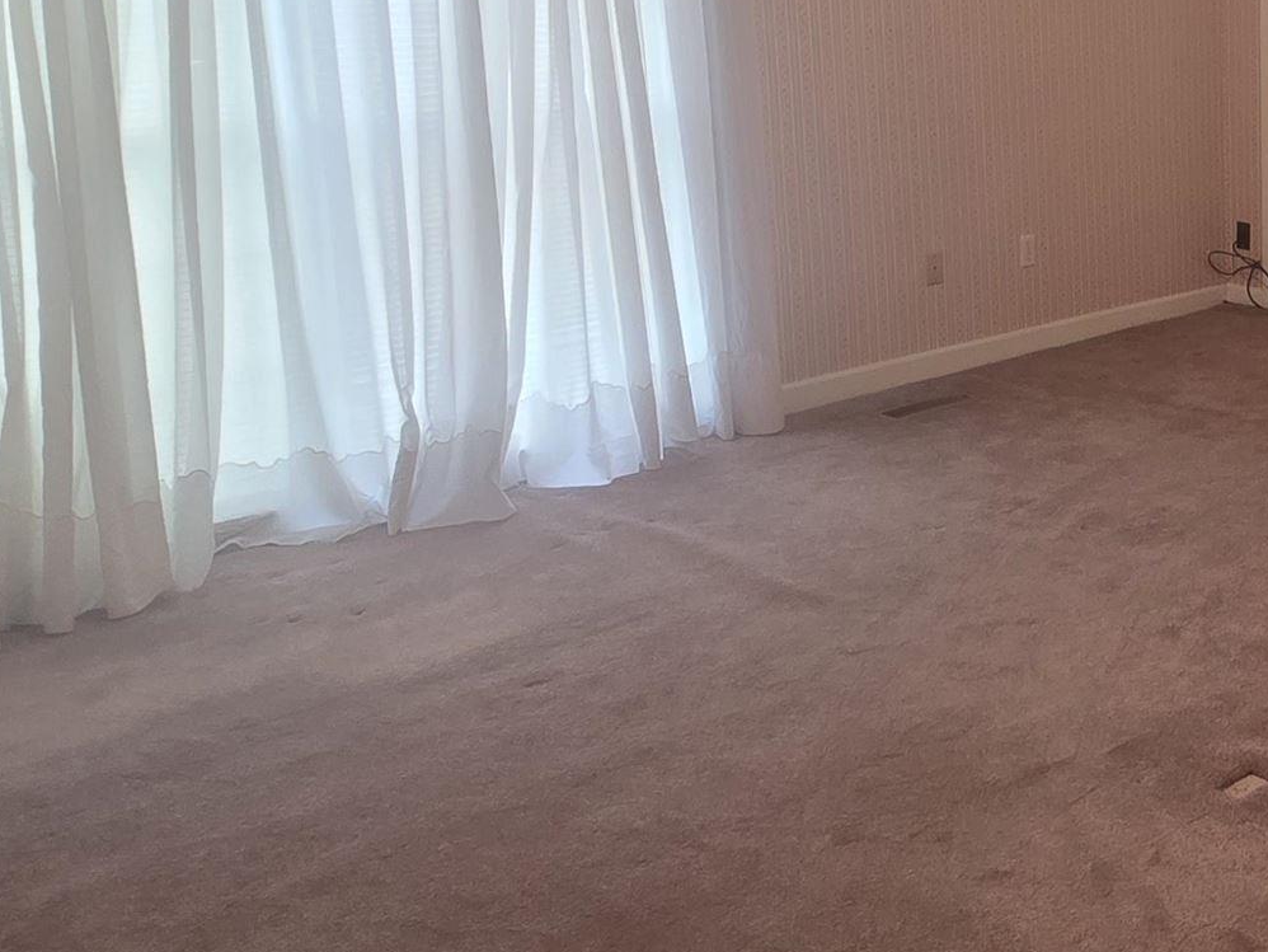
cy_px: 229
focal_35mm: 40
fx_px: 1466
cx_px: 1373
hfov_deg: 39.0
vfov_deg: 35.1
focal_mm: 2.2
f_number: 1.9
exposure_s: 1/60
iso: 200
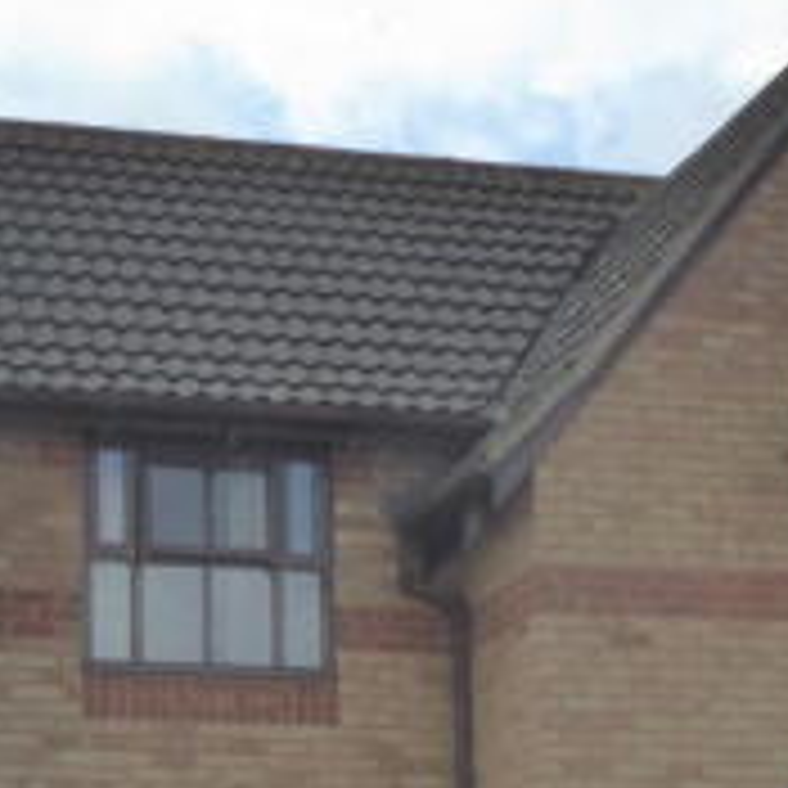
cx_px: 286
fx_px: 2498
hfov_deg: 17.9
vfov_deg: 17.4
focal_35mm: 97
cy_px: 849
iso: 400
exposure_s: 1/1300
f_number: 3.6
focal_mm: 5.8
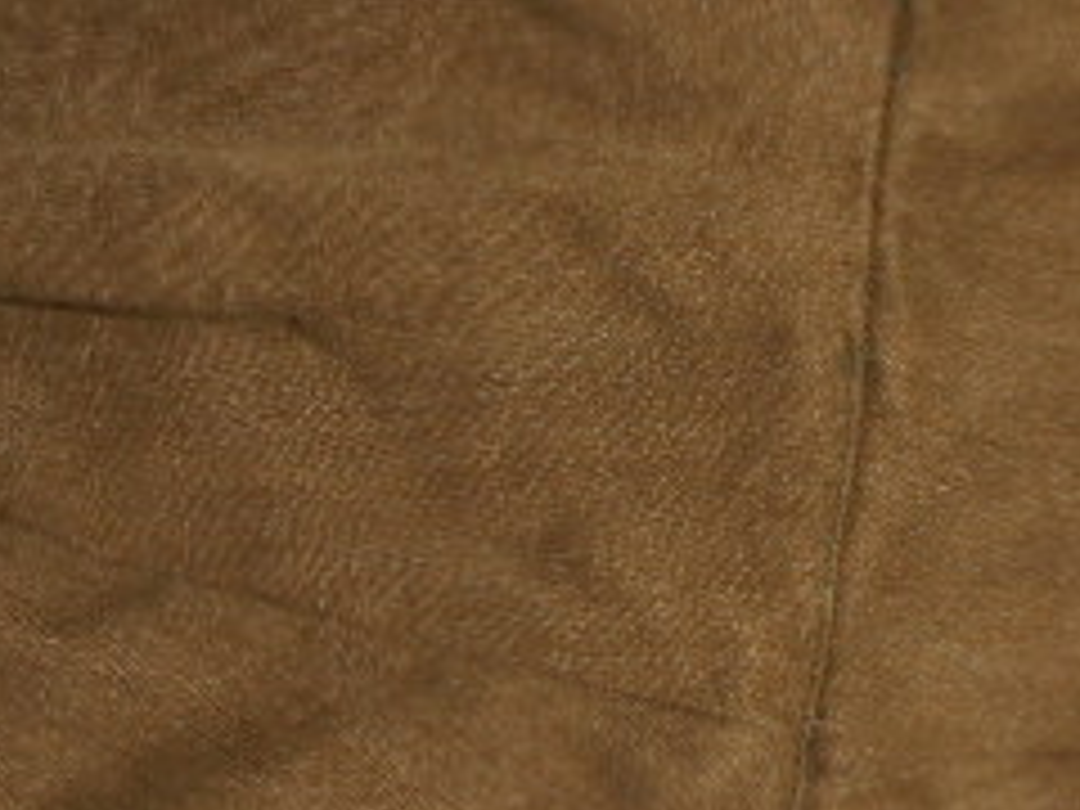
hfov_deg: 24.2
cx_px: 765
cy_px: 428
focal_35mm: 80
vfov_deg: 18.4
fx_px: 2496
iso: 80
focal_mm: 5.1
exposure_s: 1/25
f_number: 3.4
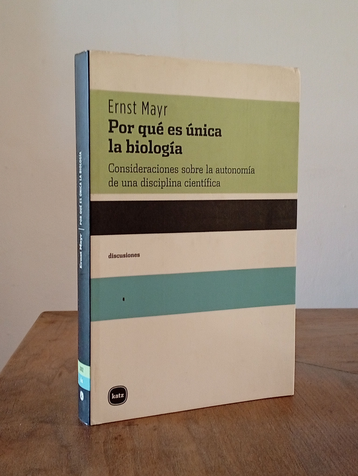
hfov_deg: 27.1
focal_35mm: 54
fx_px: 743
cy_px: 238
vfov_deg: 35.5
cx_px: 179
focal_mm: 3.98
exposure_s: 1/20
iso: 702
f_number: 1.8
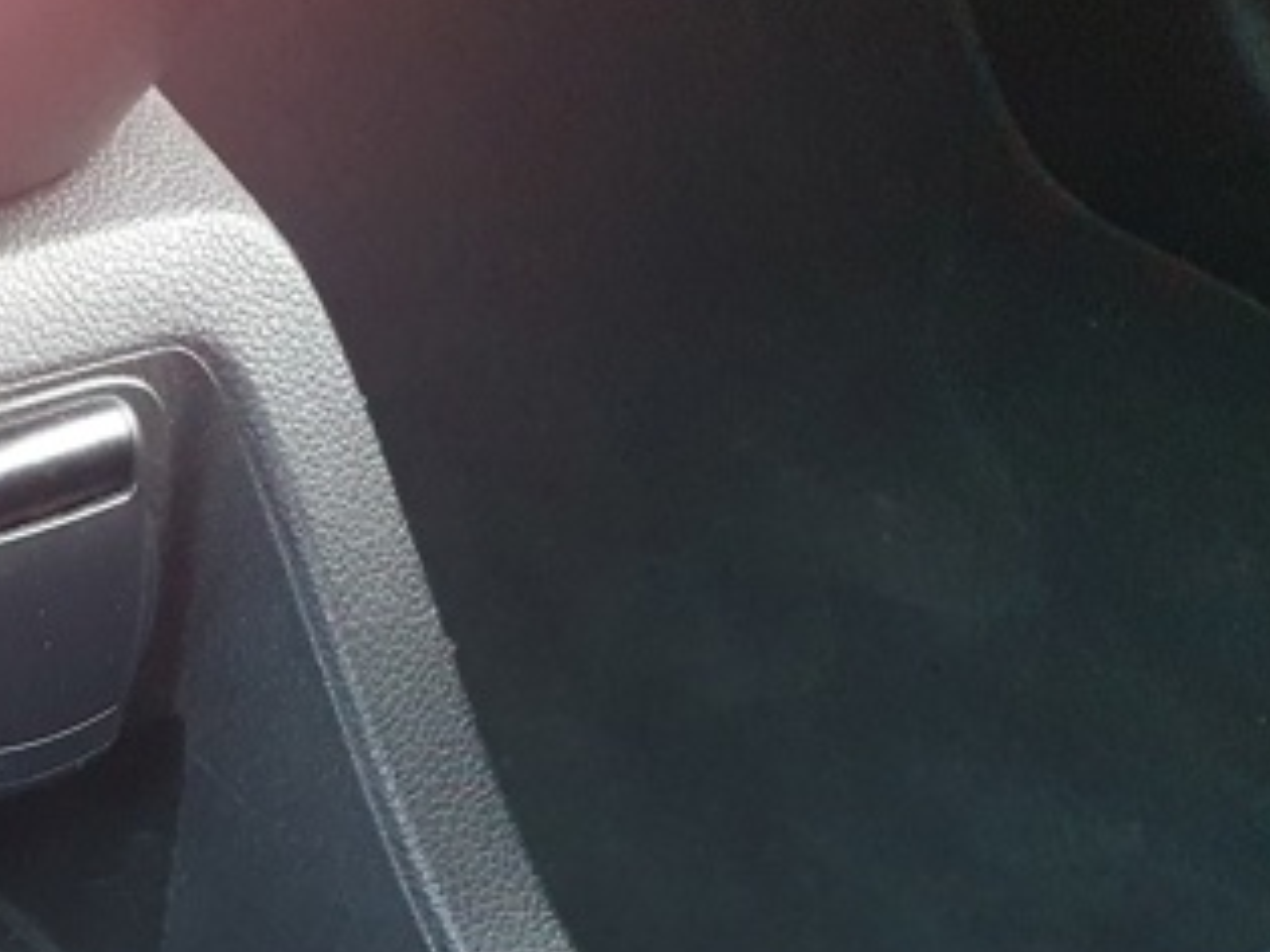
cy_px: 1117
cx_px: -314
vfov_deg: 20.9
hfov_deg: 25.8
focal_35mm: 66
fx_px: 2421
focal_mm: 4.32
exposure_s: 1/33
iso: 640
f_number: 1.5
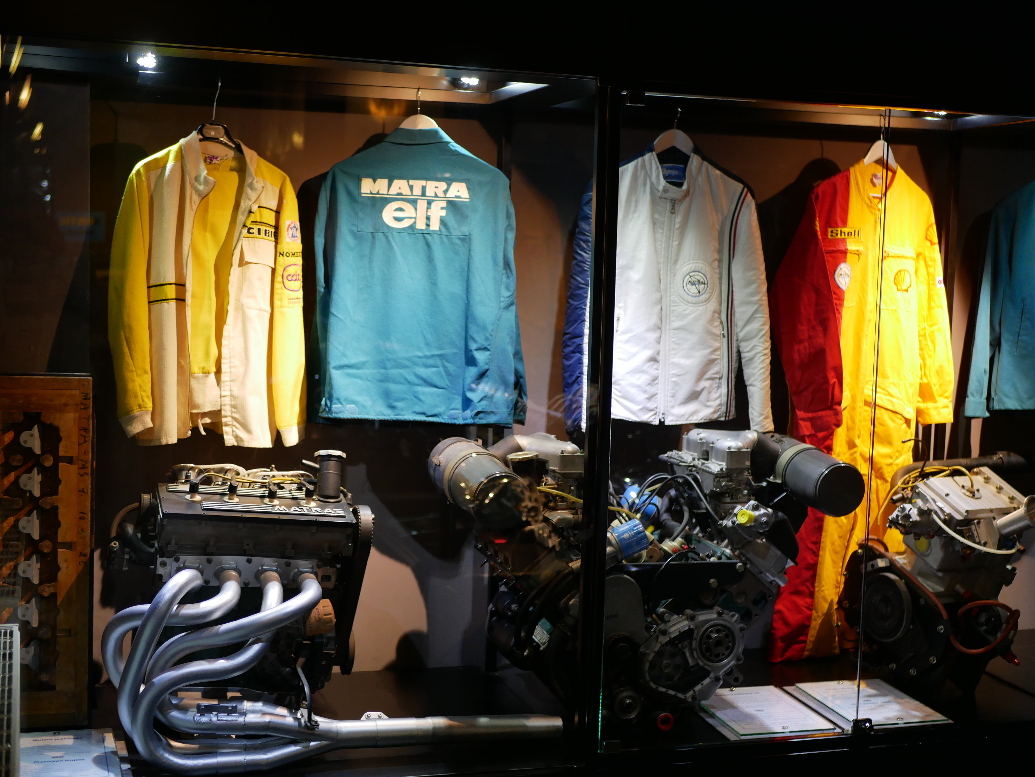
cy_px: 388
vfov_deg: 29.1
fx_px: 1496
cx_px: 518
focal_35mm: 50
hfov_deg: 38.2
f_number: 1.7
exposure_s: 1/60
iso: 400
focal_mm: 25
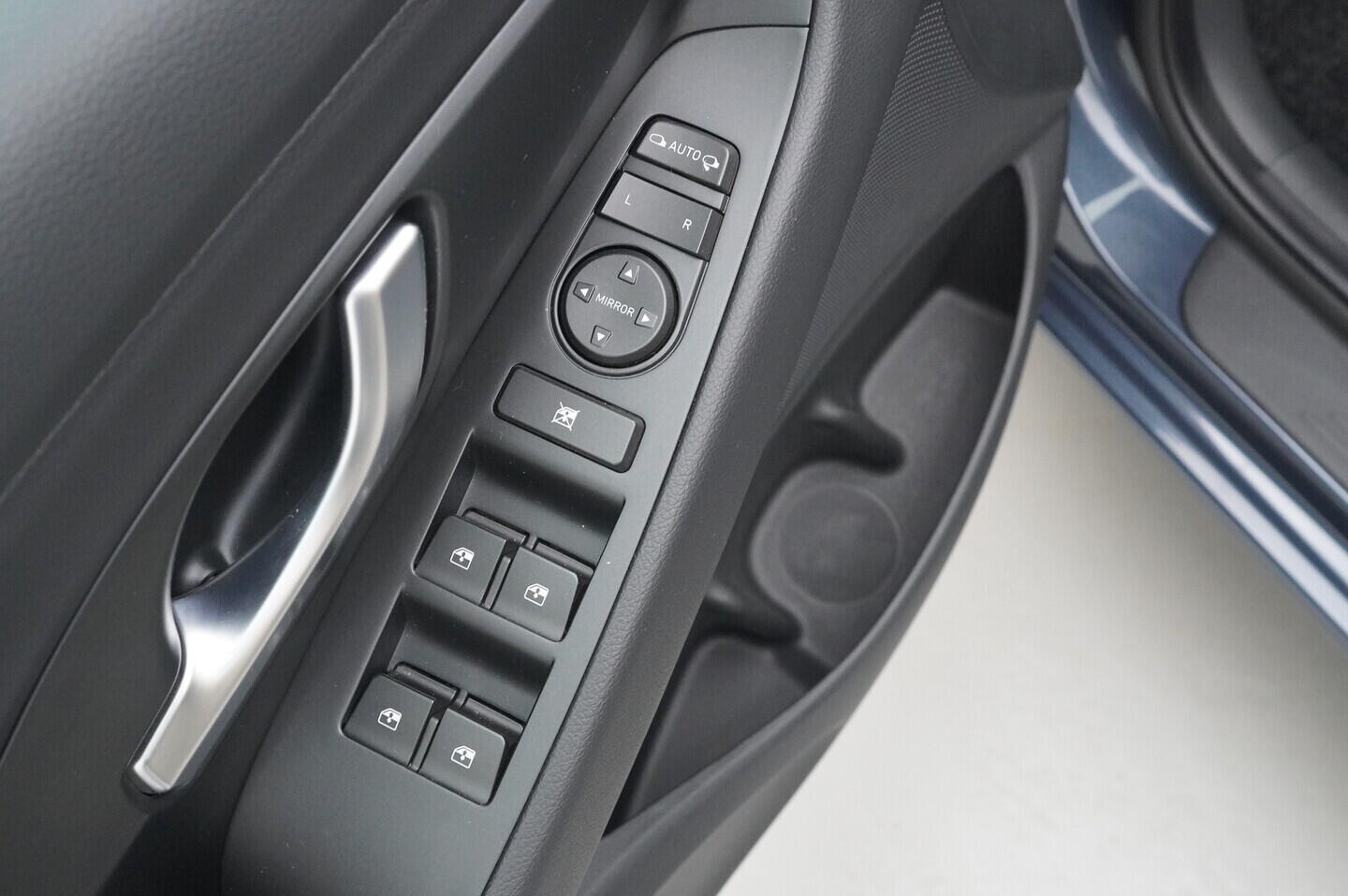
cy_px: 448
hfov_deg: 53.2
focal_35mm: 36
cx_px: 674
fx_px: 1347
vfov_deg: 36.8
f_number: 6.3
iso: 3200
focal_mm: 24
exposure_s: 1/160
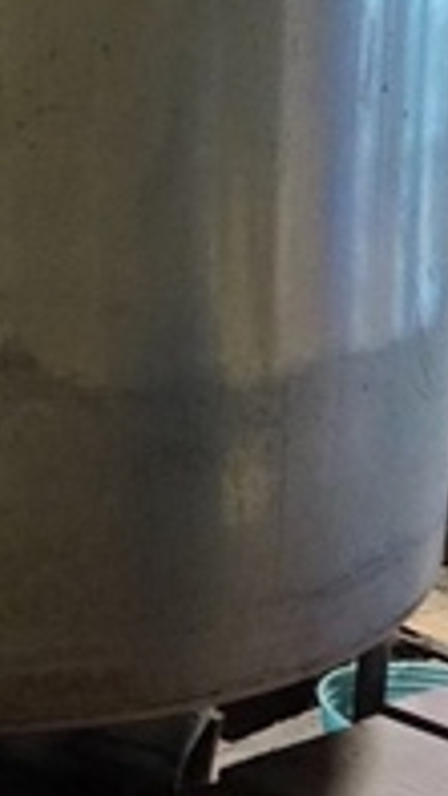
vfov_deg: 22.8
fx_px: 1940
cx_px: -694
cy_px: 158
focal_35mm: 92
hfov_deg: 10.8
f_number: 3.5
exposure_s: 1/15
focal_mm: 16
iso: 3200
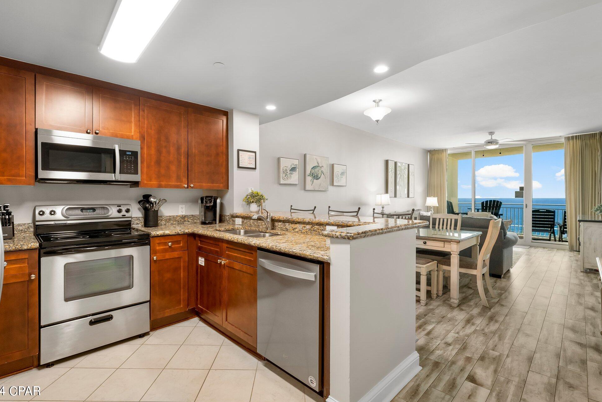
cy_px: 196
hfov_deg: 93.4
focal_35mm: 17
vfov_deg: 70.6
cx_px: 290
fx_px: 284
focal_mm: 15.9
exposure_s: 1/15
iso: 640
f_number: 8
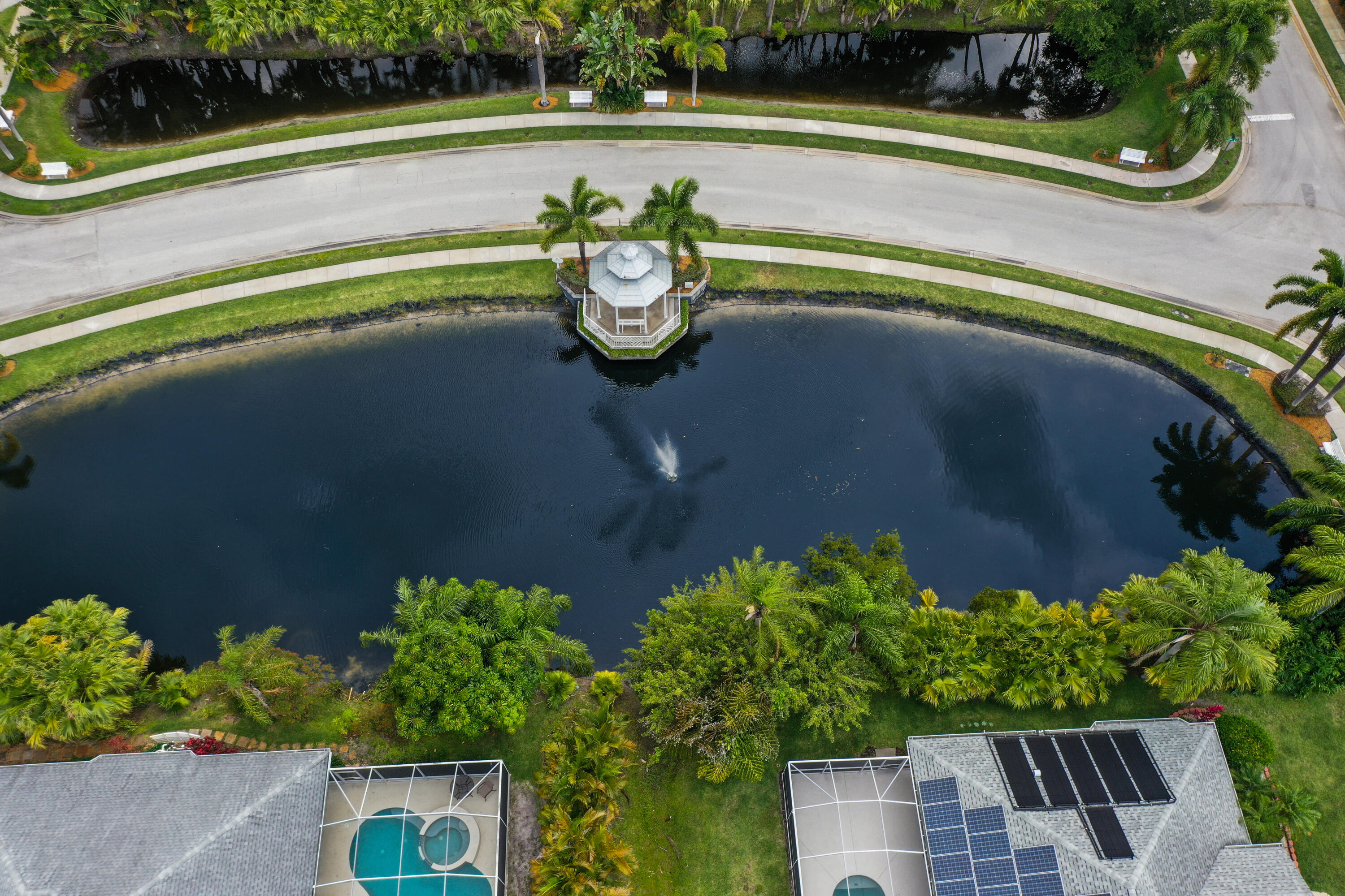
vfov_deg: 46.4
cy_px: 448
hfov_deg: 65.5
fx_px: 1046
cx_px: 672
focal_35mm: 28
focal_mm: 10.26
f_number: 4.5
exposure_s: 1/120
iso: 100
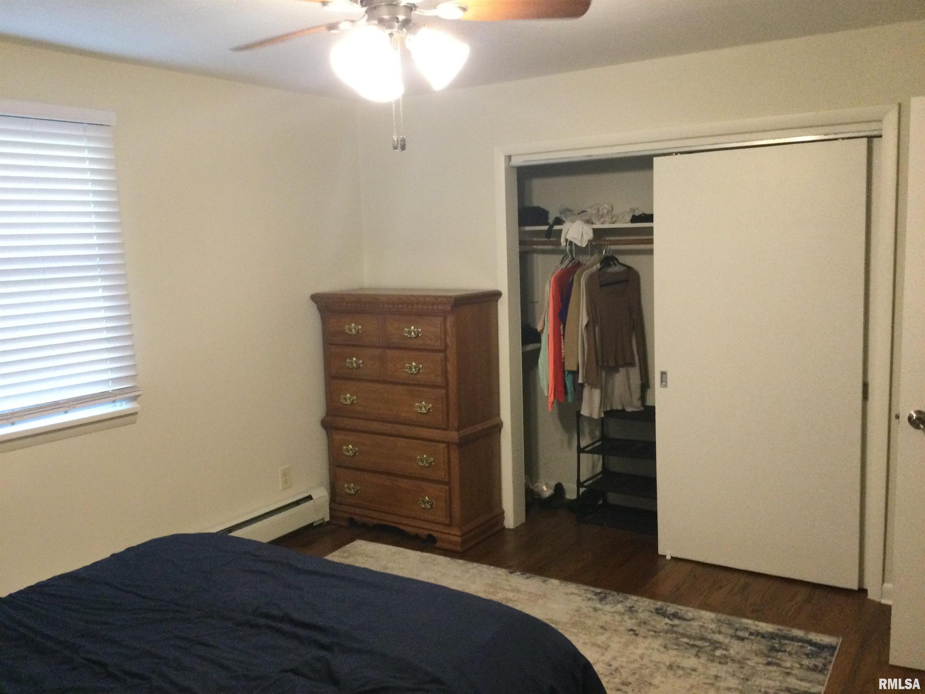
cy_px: 347
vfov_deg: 45.4
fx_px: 828
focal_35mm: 31
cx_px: 462
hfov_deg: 58.4
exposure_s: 1/30
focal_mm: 3.3
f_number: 2.4
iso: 200
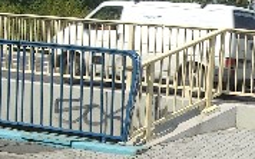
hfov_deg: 15.7
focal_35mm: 132
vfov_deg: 9.9
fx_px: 917
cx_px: 217
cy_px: 134
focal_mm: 7.9
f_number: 8
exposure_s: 1/200
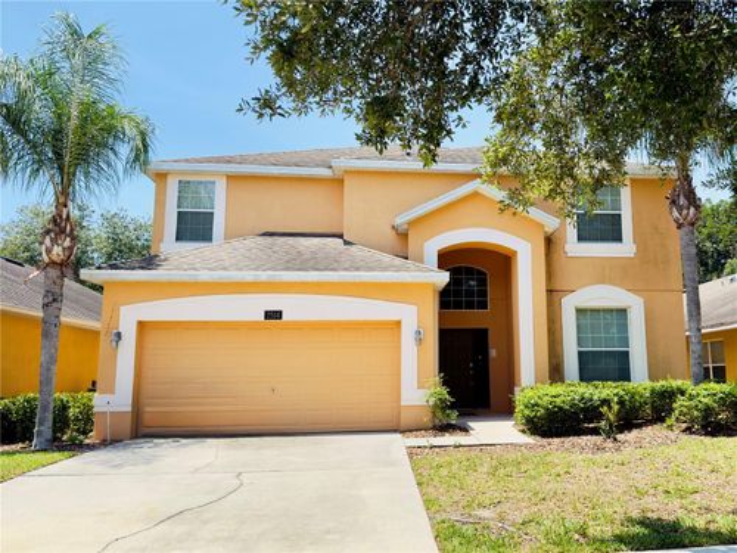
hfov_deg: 71.6
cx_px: 368
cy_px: 276
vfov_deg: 56.8
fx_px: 511
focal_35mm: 24
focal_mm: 6.76
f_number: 1.78
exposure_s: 1/2874
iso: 64
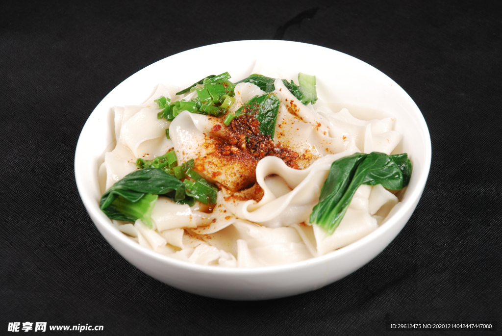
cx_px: 251
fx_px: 1466
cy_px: 168
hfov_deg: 19.4
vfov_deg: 13.1
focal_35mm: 105
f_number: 9
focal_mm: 70
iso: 100
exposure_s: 1/125
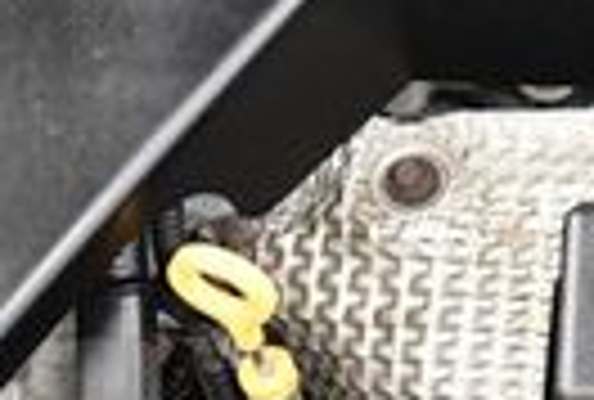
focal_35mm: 174
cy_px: -306
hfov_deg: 11.2
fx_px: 2881
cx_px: 932
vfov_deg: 7.7
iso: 3600
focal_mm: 18
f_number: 3.5
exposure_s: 1/60
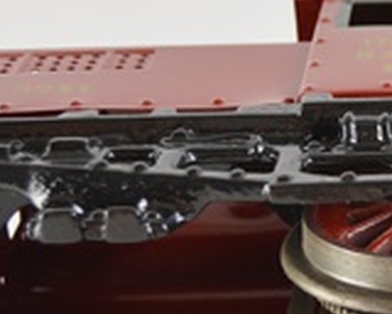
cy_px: 275
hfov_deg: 12.1
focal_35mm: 148
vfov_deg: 10.4
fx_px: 1717
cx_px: 674
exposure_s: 1/100
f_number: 5
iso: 400
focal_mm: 28
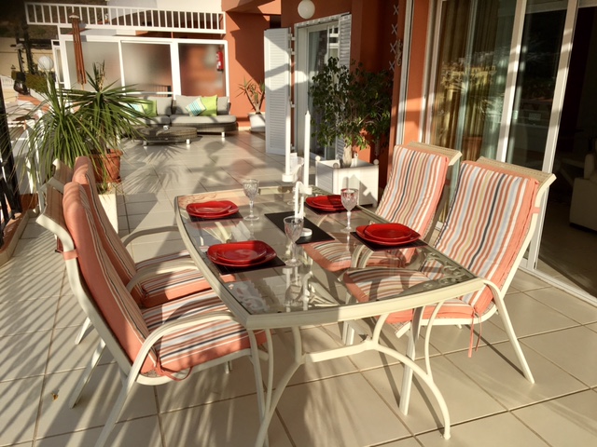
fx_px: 500
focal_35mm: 29
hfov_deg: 61.7
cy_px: 224
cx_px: 298
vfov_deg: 48.2
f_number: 2.2
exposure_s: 1/3205
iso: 25
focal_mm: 4.15
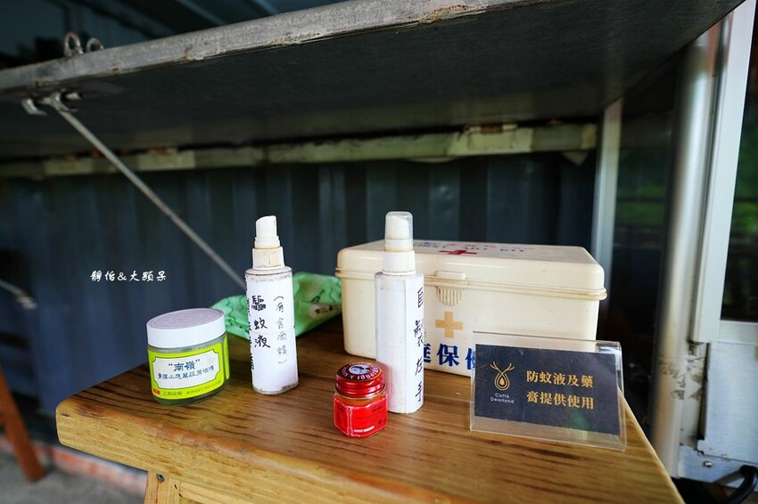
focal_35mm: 17
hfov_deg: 93.3
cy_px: 252
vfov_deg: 70.4
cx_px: 379
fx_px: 358
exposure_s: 1/50
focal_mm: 17
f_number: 3.5
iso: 160
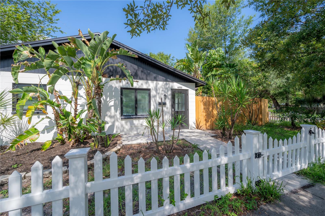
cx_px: 162
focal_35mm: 14
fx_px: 126
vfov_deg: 81.1
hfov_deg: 104.3
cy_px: 108
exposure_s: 1/250
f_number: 10
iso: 320
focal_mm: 14
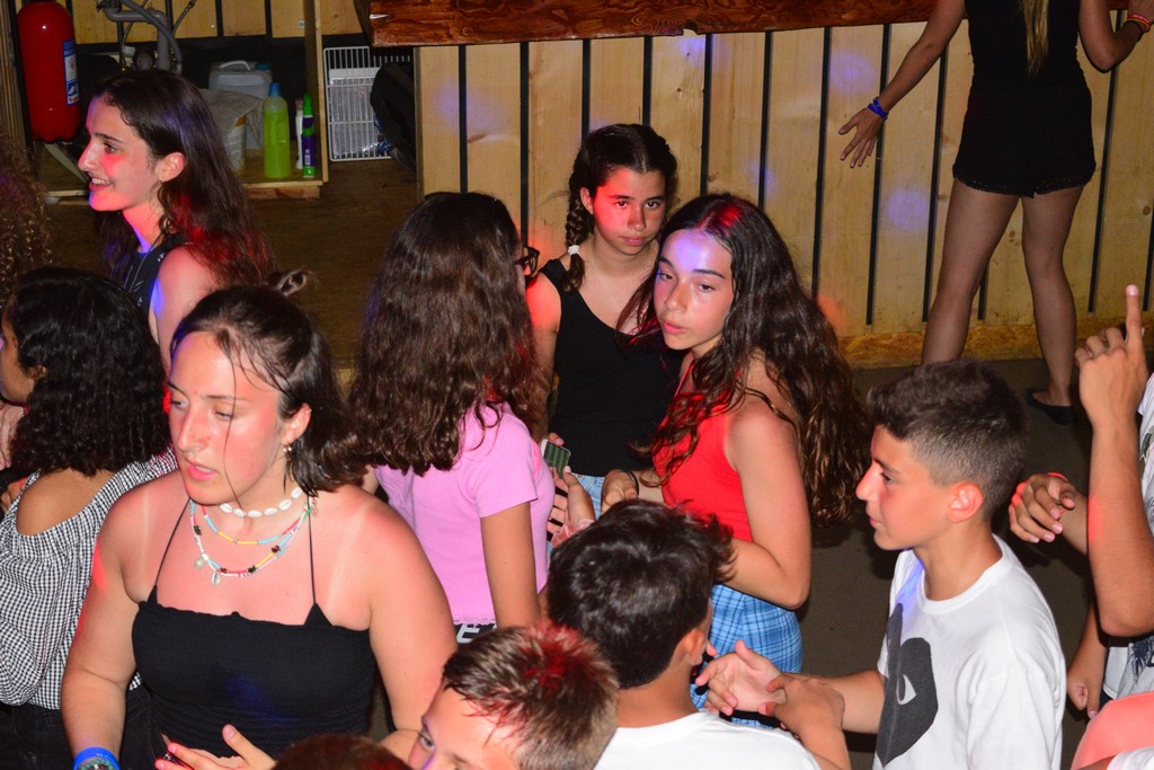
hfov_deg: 27.0
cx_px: 577
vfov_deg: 18.2
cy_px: 385
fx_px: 2404
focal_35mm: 75
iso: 3200
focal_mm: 50
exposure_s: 1/200
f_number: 5.6
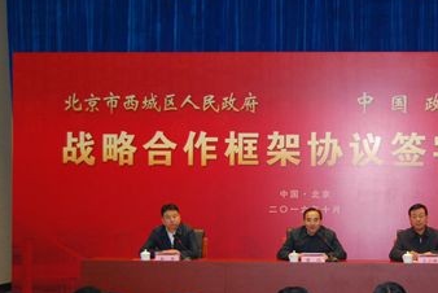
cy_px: 185
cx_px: 321
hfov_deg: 25.1
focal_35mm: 80
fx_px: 974
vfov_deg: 17.1
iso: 900
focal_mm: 30
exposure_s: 1/60
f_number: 4.2
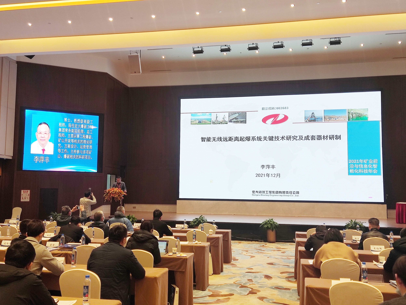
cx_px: 203
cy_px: 152
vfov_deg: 39.7
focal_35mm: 36
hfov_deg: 51.4
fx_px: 422
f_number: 1.79
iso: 67
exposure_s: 1/50
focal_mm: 4.71
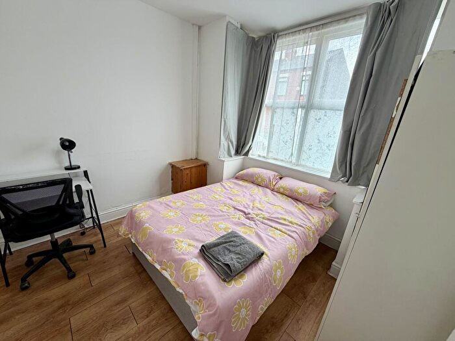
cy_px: 170
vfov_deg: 85.7
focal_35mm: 14
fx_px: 184
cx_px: 228
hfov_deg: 102.1
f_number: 2.2
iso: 100
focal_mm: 2.22
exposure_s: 1/121
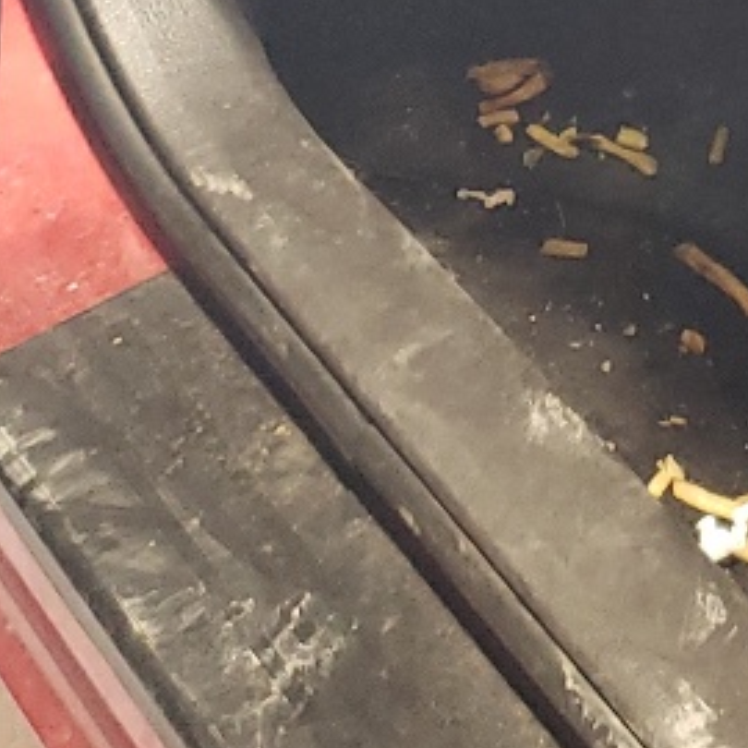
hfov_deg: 12.4
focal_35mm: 136
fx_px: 3325
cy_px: -368
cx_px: 1008
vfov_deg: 12.2
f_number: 1.5
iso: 182
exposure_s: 1/60.2
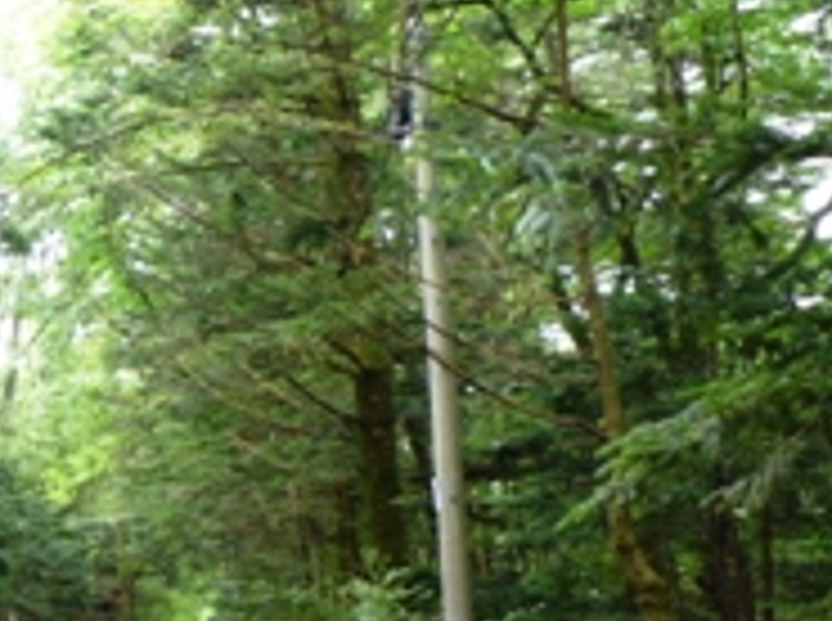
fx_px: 1559
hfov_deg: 25.8
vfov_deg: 22.4
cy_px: 436
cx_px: -234
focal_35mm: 65
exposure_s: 1/30
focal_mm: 4.4
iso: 125
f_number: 2.8
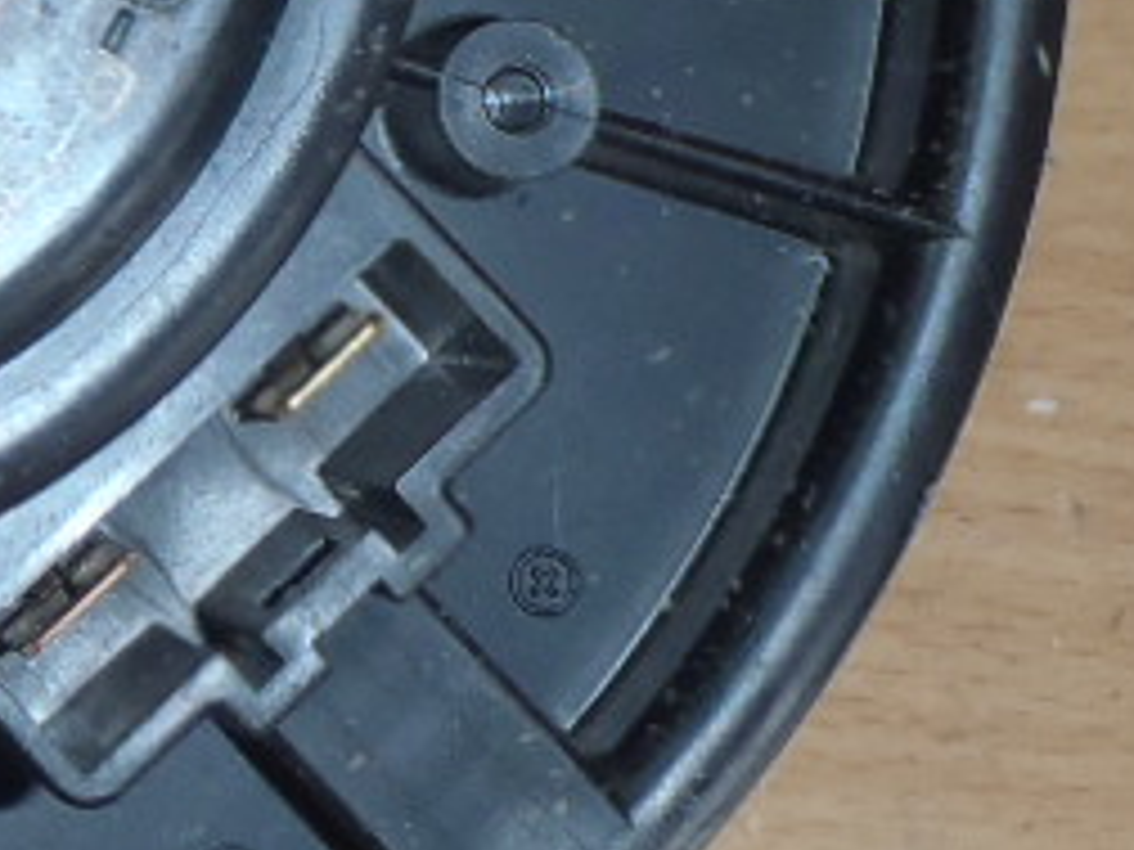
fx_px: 4652
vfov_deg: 10.3
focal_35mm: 142
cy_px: -139
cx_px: -459
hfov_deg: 13.3
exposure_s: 1/30
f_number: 3.9
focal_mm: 5
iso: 100
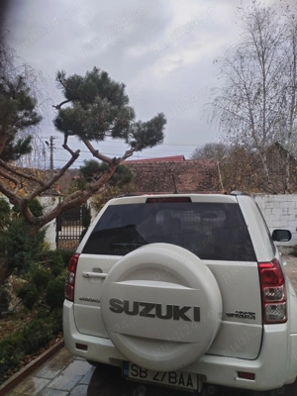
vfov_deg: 67.3
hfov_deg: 53.1
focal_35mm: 26
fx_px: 297
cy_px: 198
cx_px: 148
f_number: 1.8
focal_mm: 4.75
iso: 105
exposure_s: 1/100
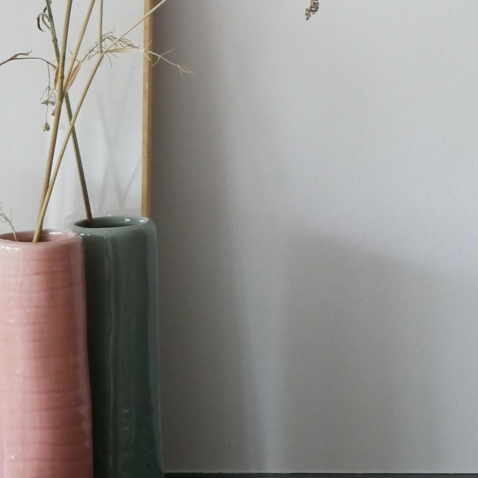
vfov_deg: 9.3
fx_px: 2843
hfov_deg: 9.5
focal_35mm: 182
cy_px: -250
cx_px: 525
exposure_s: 1/80
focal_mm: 33
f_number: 5.1
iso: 2500
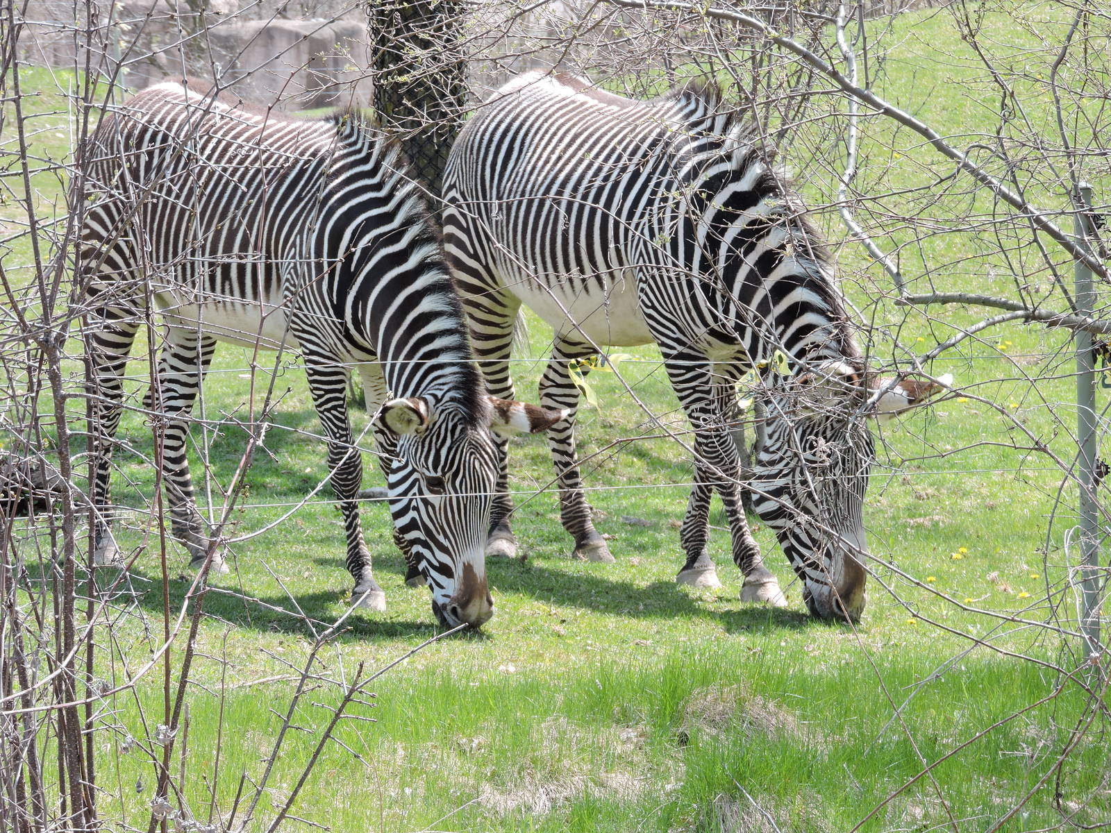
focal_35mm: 185
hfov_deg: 10.7
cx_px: 556
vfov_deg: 8.0
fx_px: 5938
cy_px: 416
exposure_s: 1/160
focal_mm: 33
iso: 100
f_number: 4.6
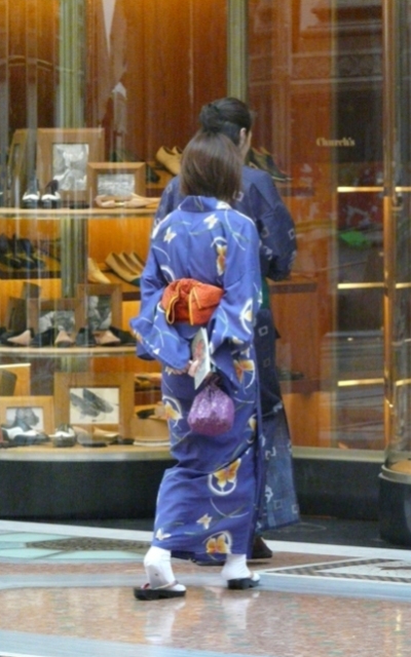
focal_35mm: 220
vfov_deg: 9.5
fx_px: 3943
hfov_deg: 6.0
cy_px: 329
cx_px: 224
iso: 800
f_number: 3.6
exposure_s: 1/125
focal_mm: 33.8
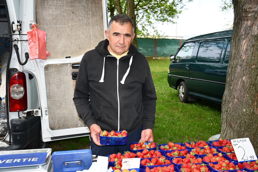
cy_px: 86
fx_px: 258
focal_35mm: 36
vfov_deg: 36.9
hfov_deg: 53.1
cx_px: 129
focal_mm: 24
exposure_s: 1/250
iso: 125
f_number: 3.8
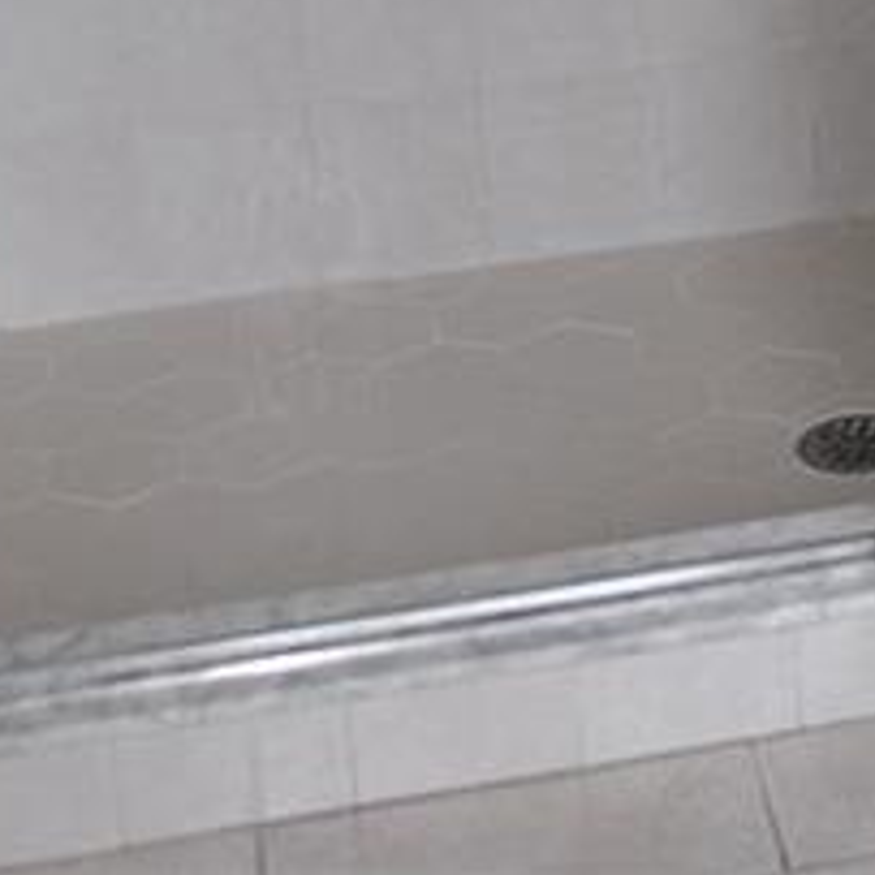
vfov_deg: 13.7
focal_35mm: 116
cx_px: 1461
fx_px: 3317
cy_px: -595
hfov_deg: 13.8
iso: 200
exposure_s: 1/60
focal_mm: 18
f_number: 4
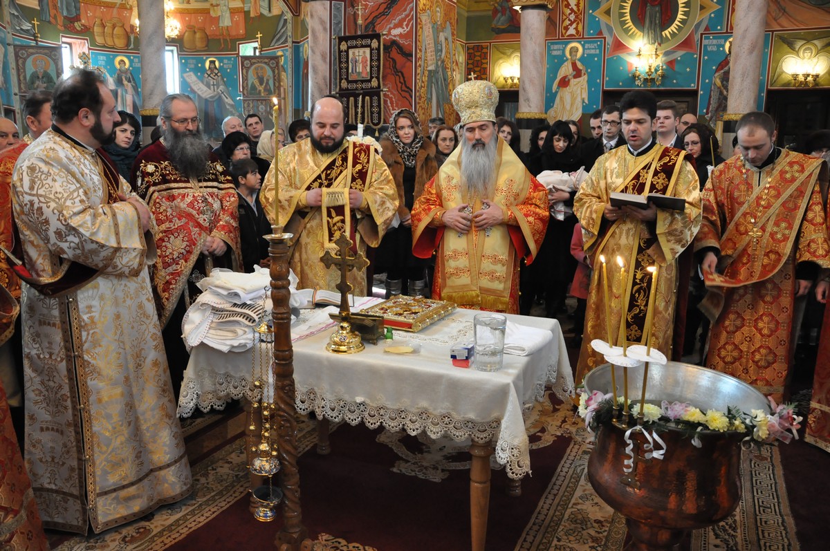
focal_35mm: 27
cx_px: 415
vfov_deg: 47.8
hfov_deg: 67.4
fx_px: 622
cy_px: 276
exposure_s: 1/50
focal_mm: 18
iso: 1600
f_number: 4
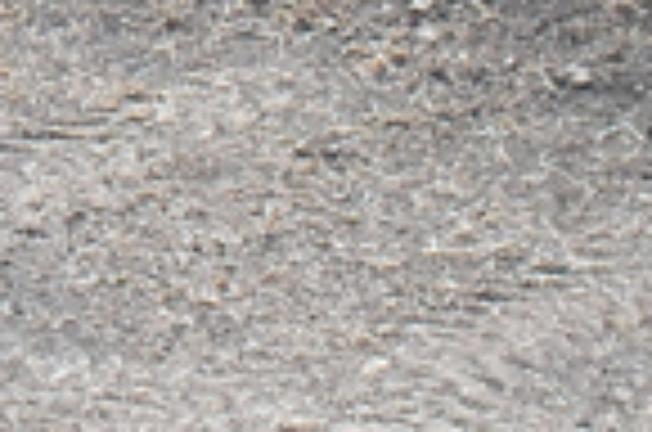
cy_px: -446
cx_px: -450
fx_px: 5403
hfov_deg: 6.8
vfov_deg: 4.5
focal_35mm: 299
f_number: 5
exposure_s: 1/165
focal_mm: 9.3
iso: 80
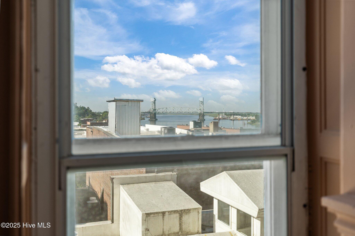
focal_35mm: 35
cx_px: 178
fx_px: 345
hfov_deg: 54.4
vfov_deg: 37.8
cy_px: 118
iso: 320
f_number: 4
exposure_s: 1/200
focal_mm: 35
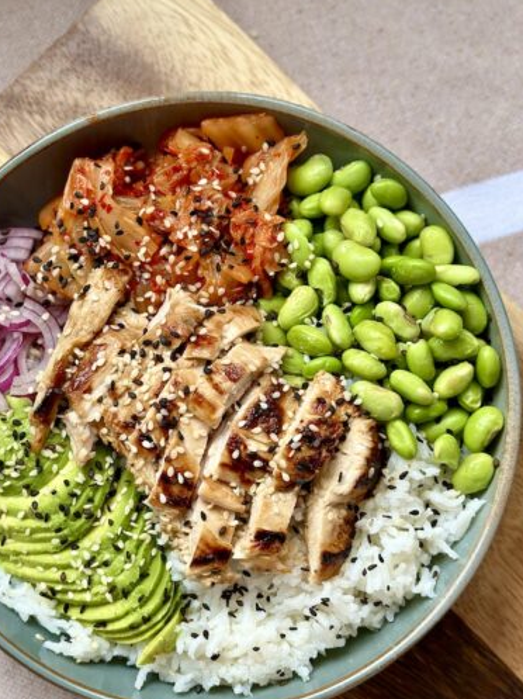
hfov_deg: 25.2
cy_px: 411
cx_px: 211
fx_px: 1170
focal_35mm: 58
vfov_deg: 33.2
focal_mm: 6.86
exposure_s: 1/85
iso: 125
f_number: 1.78
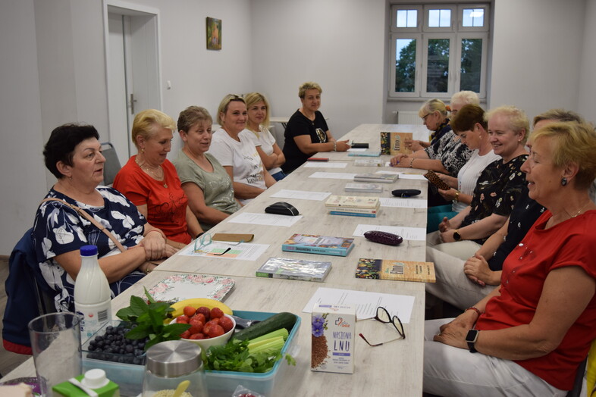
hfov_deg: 53.1
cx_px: 298
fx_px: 596
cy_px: 198
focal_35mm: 36
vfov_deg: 36.9
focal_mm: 24
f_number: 5
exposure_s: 1/100
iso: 400
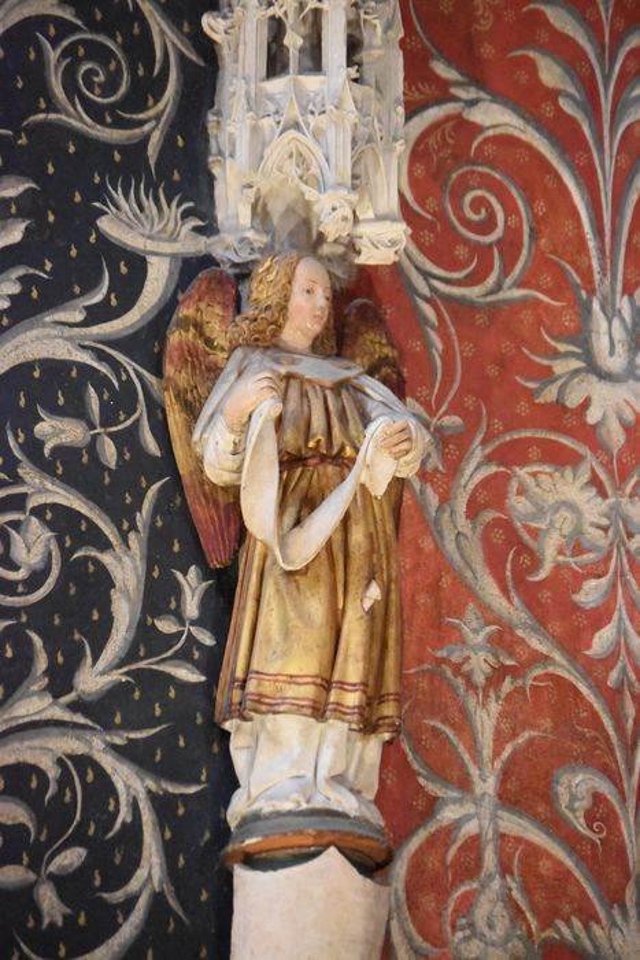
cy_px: 480
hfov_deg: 9.6
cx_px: 320
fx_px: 3798
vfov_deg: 14.4
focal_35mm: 142
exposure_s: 1/100
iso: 12800
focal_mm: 95
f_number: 4.5
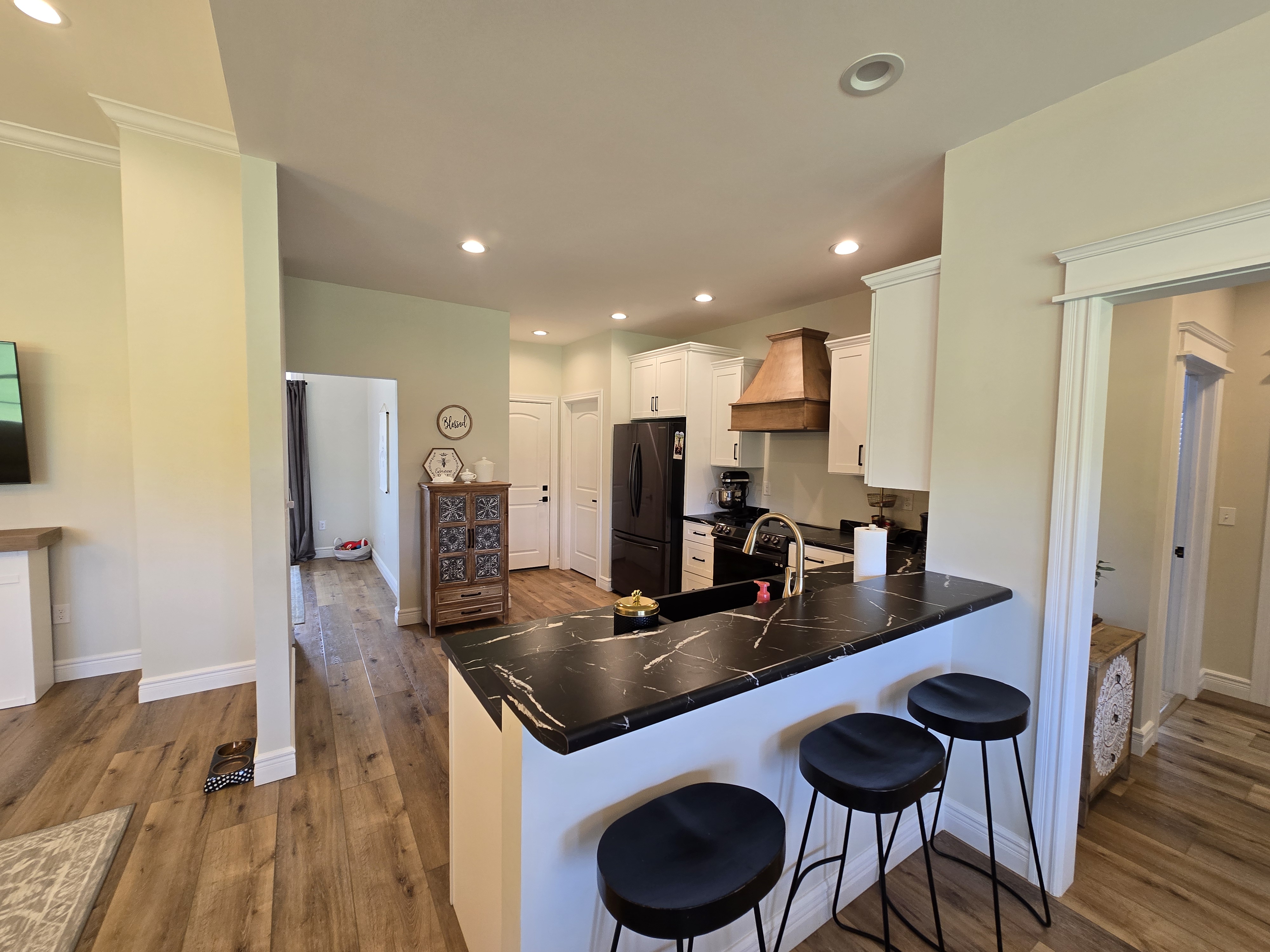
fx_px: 477
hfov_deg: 106.2
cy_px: 476
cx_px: 635
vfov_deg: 89.9
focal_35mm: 13
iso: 125
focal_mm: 2.2
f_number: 2.2
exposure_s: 1/60
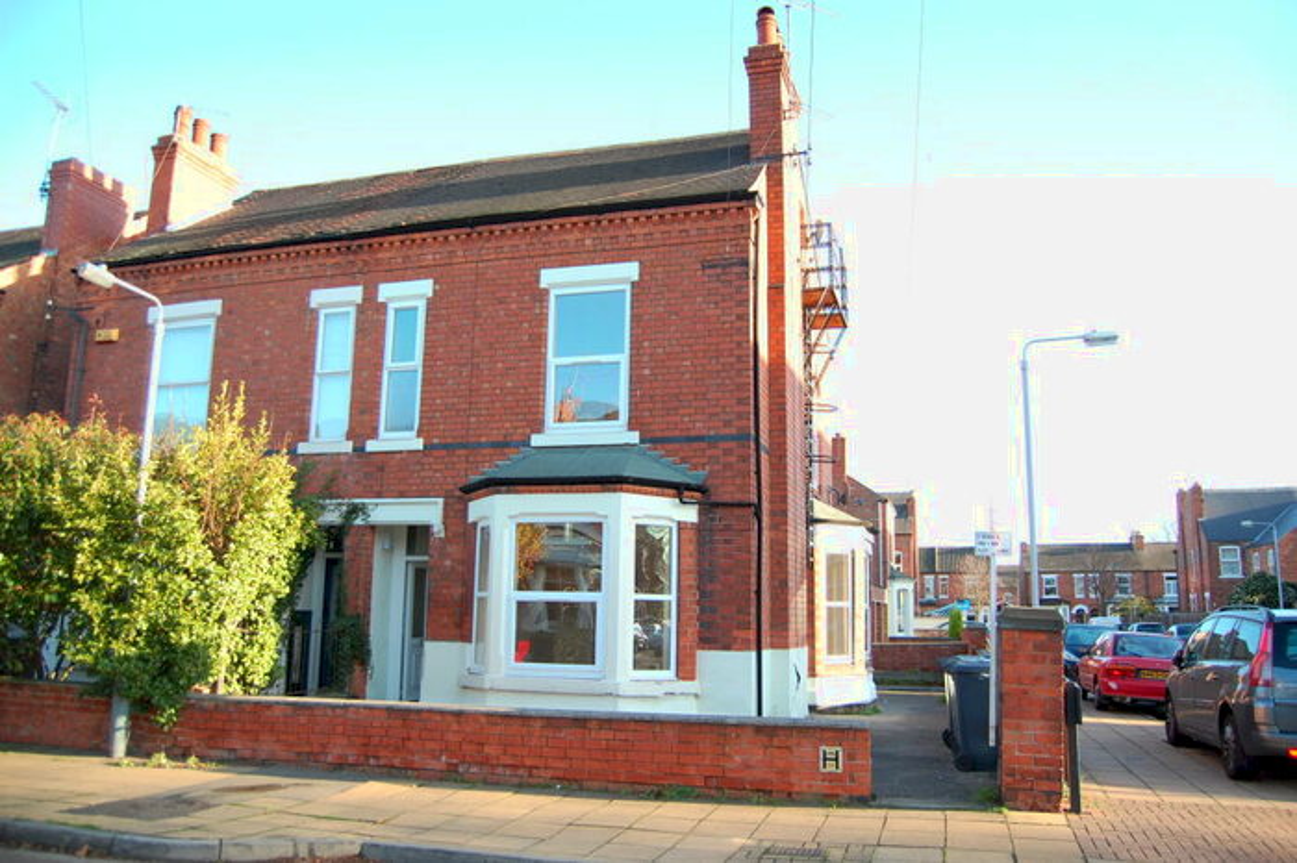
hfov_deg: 67.4
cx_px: 648
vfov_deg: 47.9
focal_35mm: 27
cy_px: 432
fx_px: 972
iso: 200
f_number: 3.5
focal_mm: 18
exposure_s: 1/200
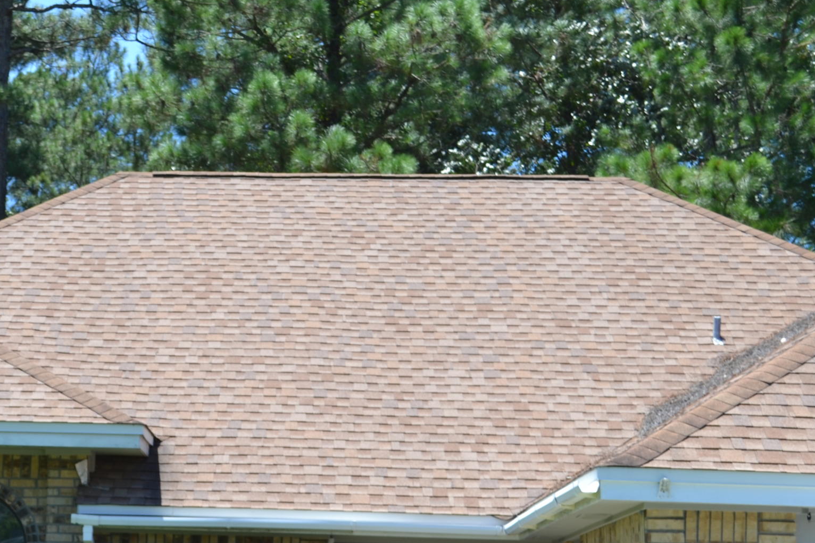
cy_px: 452
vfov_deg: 14.4
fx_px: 2128
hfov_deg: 21.1
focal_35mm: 94
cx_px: 45
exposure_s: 1/160
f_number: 6.3
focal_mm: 32
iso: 100
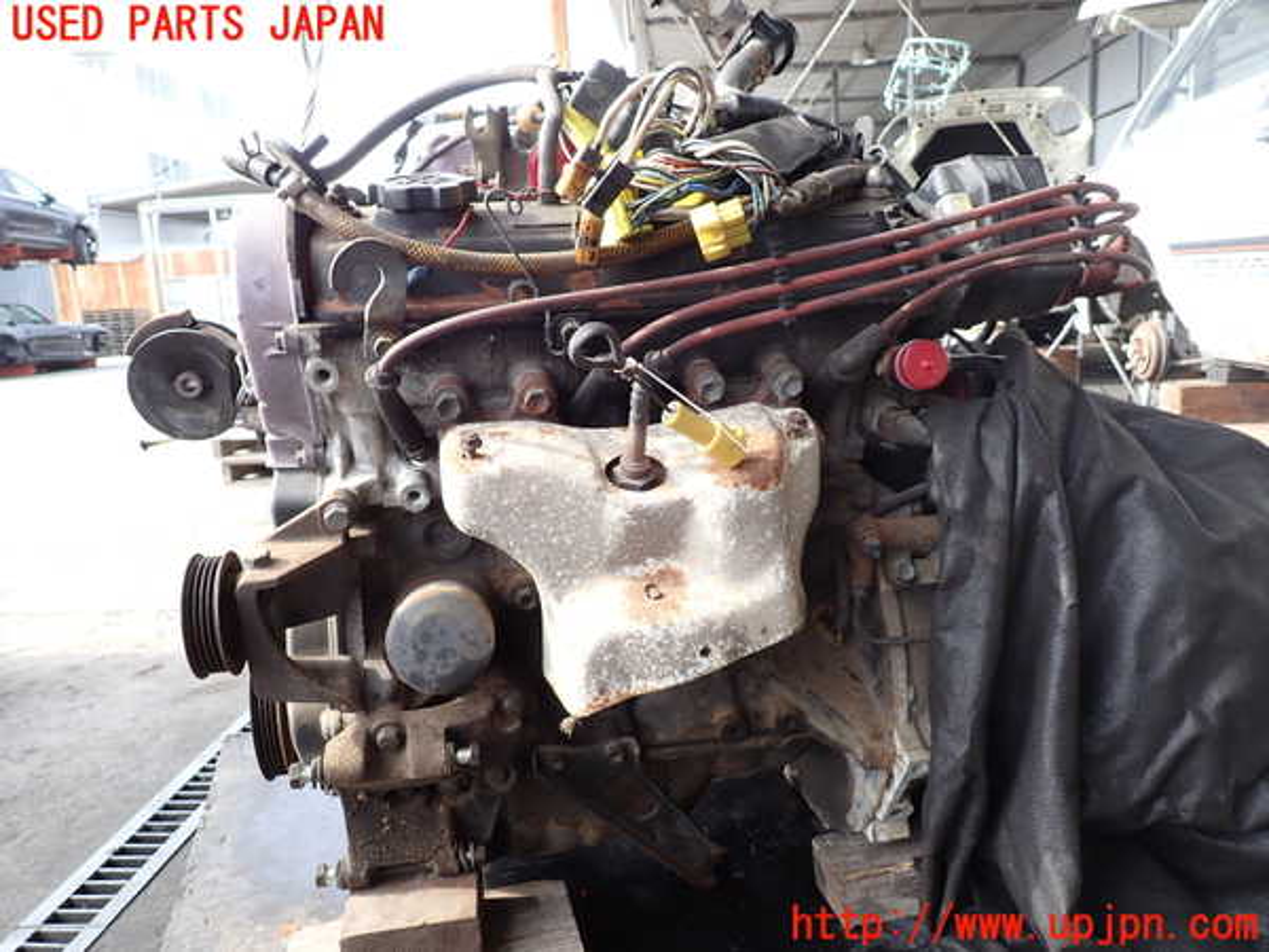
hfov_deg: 69.4
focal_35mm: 25
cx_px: 634
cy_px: 476
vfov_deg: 54.9
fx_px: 916
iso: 100
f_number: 2.8
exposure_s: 1/160
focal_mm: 4.5
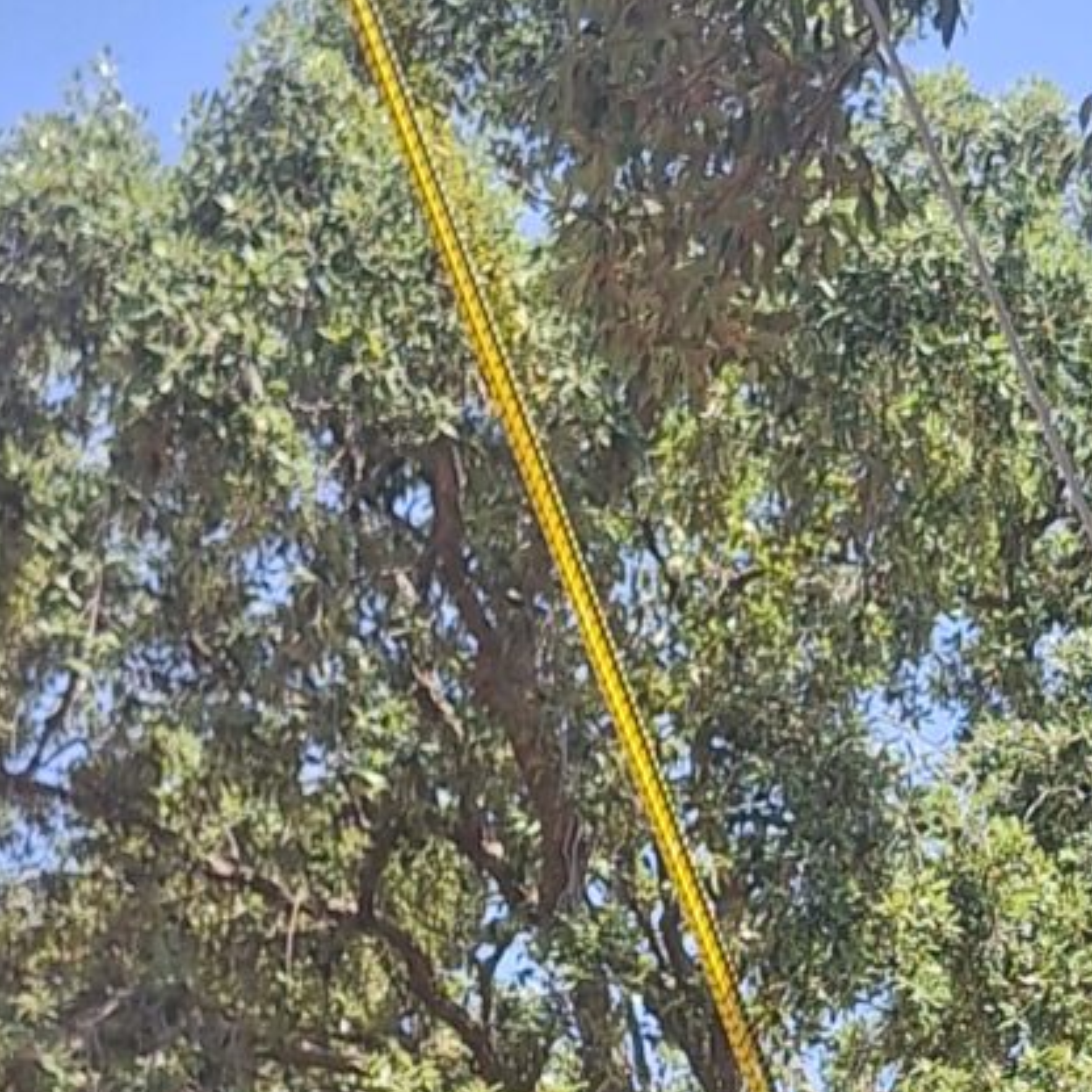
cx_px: 1126
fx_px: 4461
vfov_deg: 13.1
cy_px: 1677
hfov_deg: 13.7
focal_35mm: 125
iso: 40
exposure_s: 1/1374
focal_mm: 5.54
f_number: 1.8
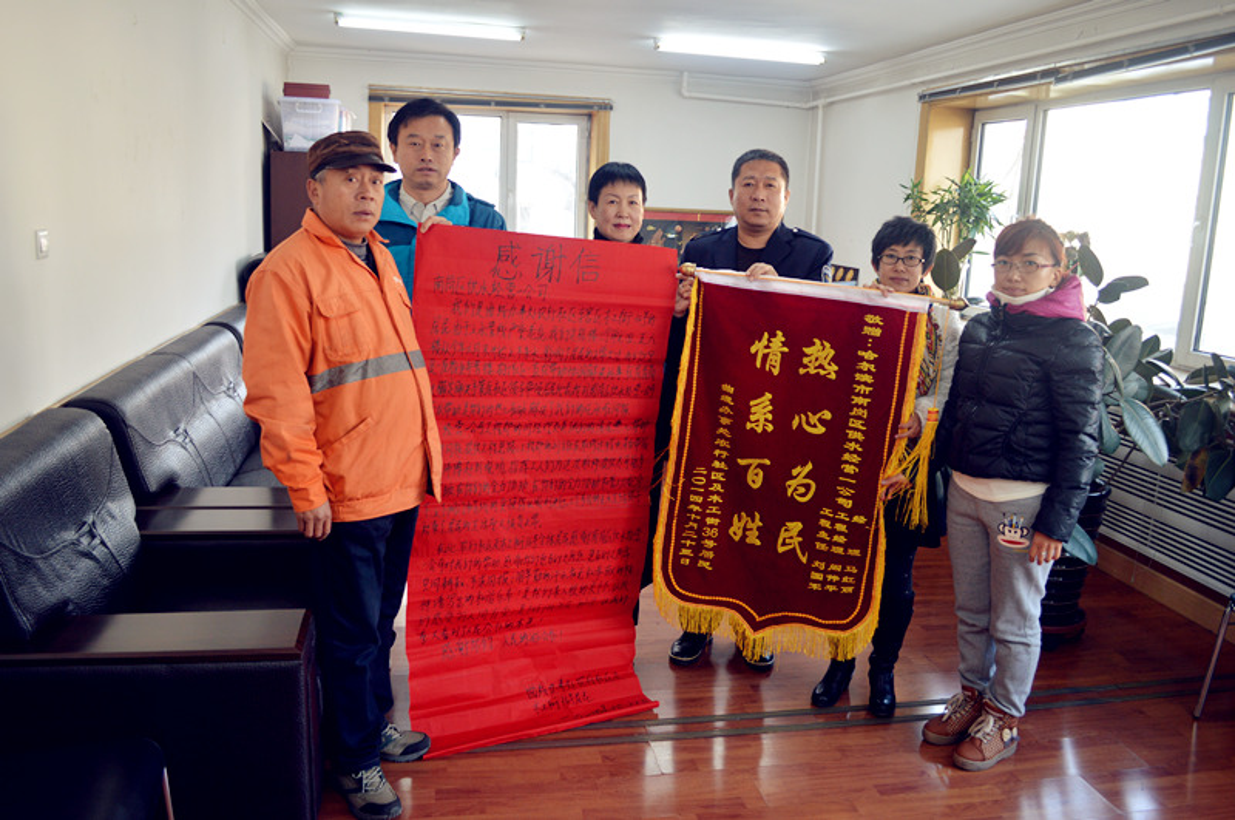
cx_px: 618
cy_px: 410
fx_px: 925
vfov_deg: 47.8
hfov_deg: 67.5
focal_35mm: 27
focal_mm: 18
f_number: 3.5
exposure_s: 1/30
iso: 200
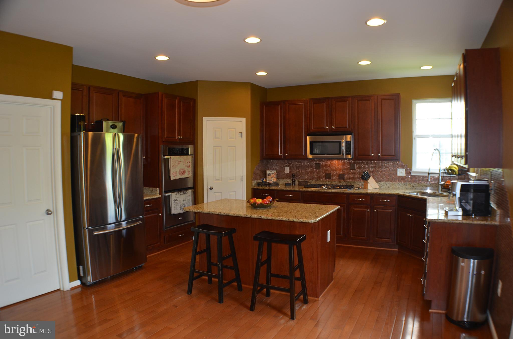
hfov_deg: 62.0
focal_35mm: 30
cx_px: 256
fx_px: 427
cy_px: 170
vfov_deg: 43.4
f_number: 3.8
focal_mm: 20
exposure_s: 1/60
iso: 400
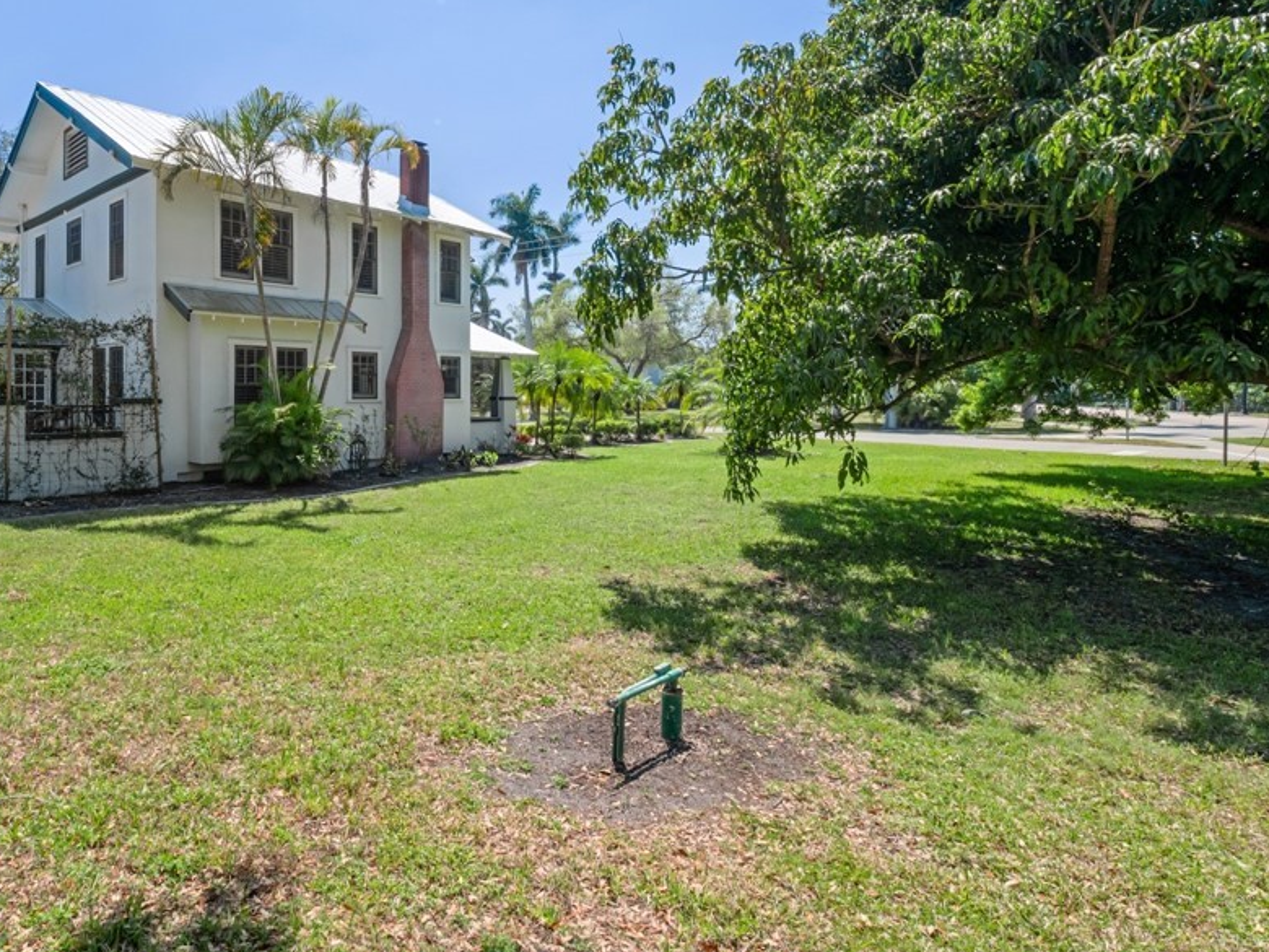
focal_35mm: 21
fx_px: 770
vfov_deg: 63.1
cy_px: 404
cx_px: 446
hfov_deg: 77.0
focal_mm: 8
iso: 200
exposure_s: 1/640
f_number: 7.1
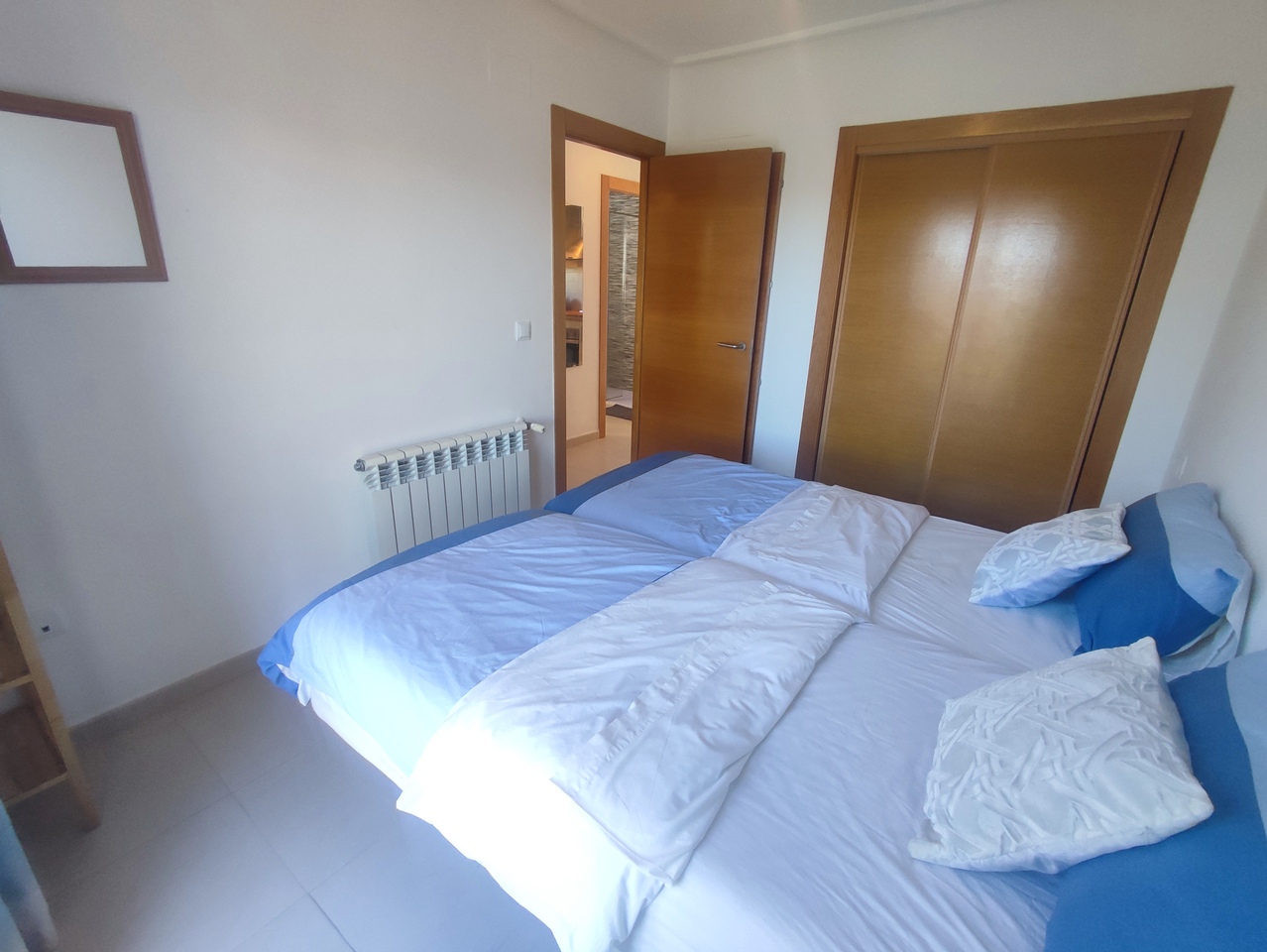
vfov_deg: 78.2
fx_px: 586
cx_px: 634
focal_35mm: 16
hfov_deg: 94.5
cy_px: 476
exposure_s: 1/100
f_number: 2.2
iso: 208
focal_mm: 1.65
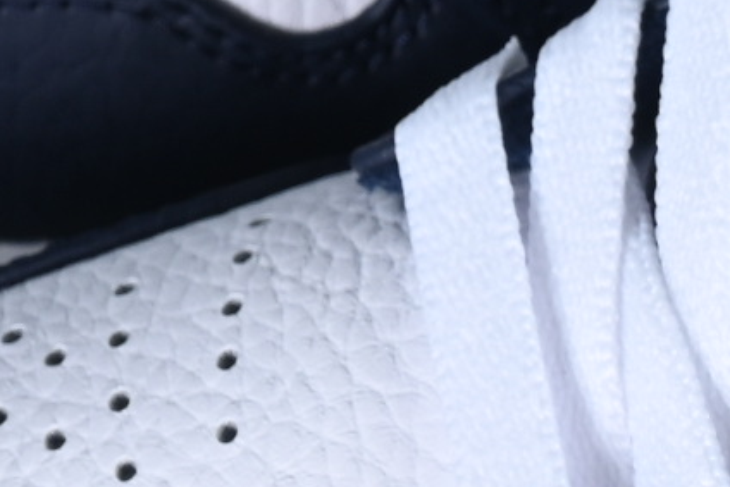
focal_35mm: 492
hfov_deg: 4.2
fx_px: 9980
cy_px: -9
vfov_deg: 2.8
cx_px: 1253
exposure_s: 1/60
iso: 160
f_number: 6.3
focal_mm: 50
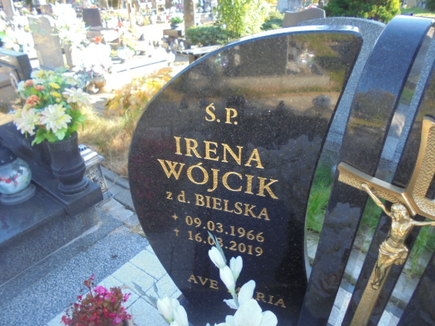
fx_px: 327
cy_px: 163
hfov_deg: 67.3
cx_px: 218
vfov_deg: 53.1
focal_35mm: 26
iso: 100
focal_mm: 4.6
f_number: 3.5
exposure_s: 1/80
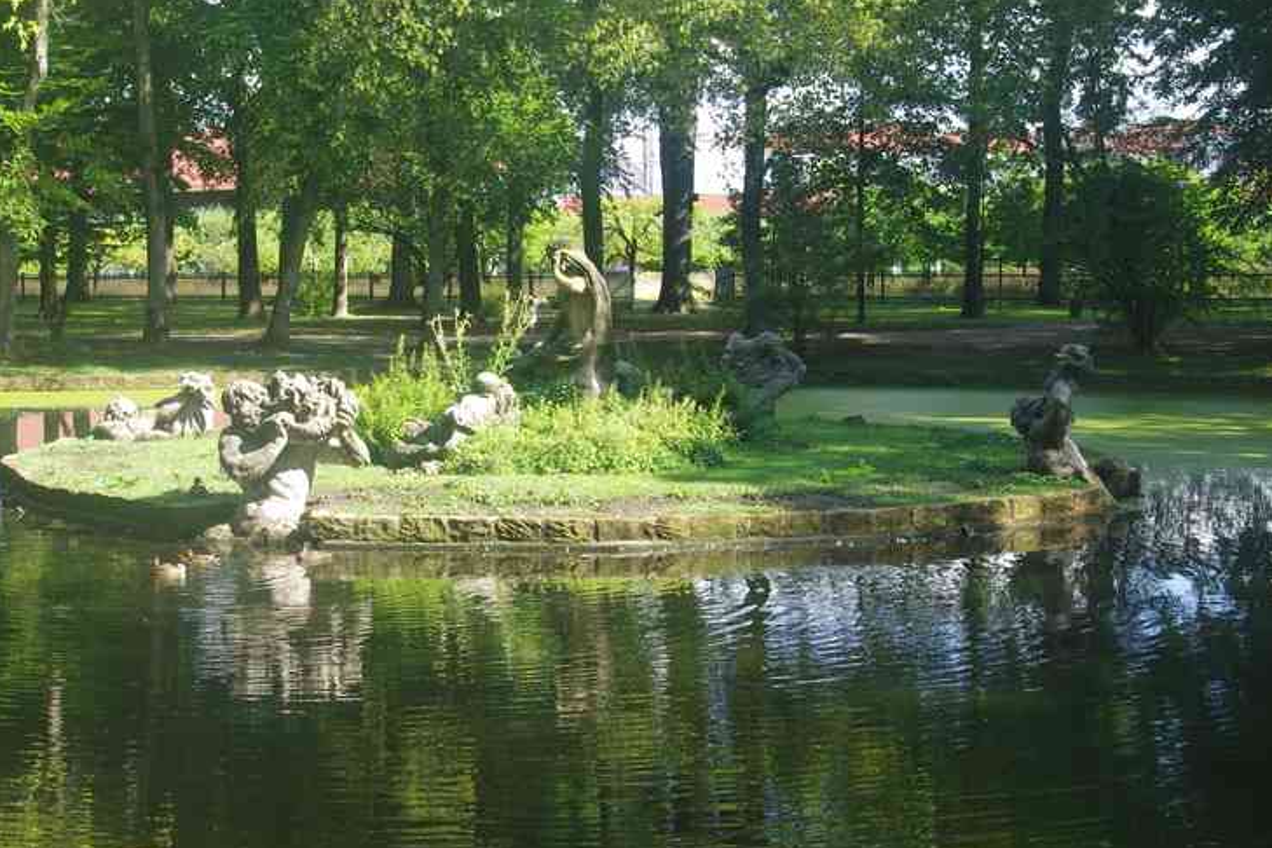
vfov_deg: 21.3
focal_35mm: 64
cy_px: 379
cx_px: 435
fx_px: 2250
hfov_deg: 31.3
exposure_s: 1/60
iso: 400
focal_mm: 31
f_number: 6.3
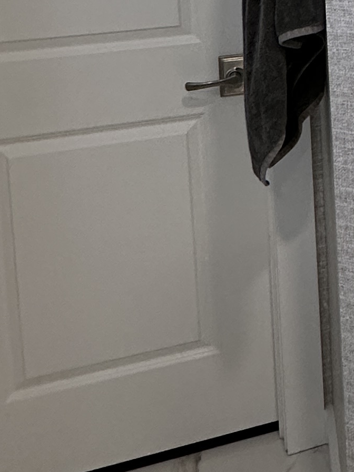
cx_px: 635
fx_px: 859
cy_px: -97
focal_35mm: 63
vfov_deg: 27.1
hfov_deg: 18.4
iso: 200
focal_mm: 2.22
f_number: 2.2
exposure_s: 1/120
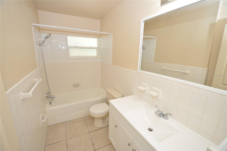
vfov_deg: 77.2
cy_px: 76
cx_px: 114
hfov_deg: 100.5
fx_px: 94
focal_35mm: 15
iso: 400
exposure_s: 1/100
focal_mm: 10
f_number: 5
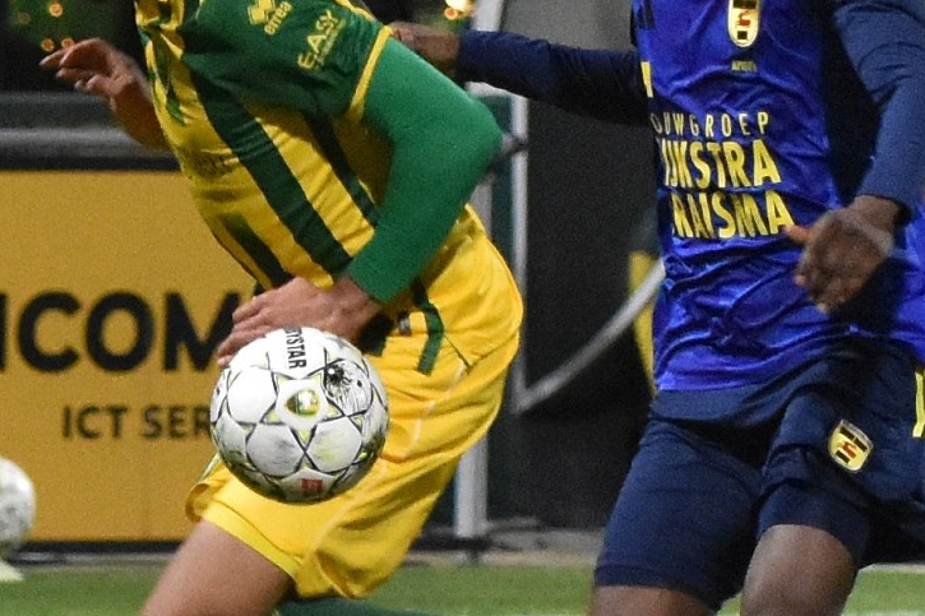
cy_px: 347
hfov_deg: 4.5
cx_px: 558
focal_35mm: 461
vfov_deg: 3.0
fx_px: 11842
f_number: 2.8
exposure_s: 1/640
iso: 2500
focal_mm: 116
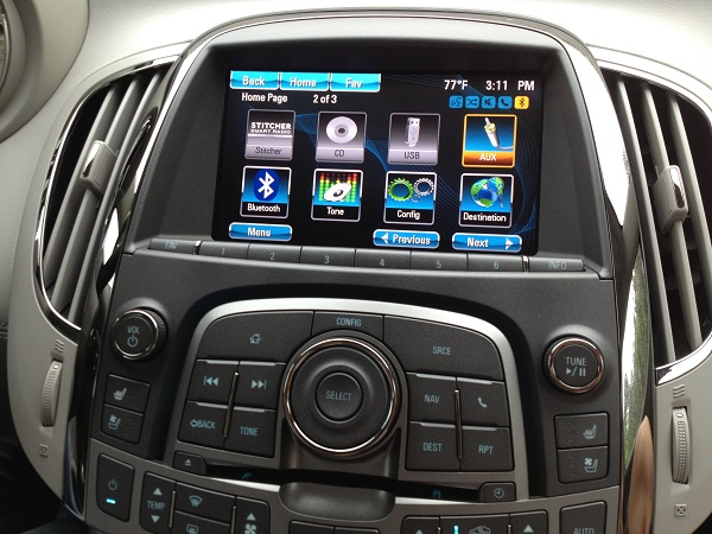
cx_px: 356
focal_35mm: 35
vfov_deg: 40.7
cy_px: 267
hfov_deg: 52.6
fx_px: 720
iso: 50
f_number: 2.4
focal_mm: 4.28
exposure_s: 1/40
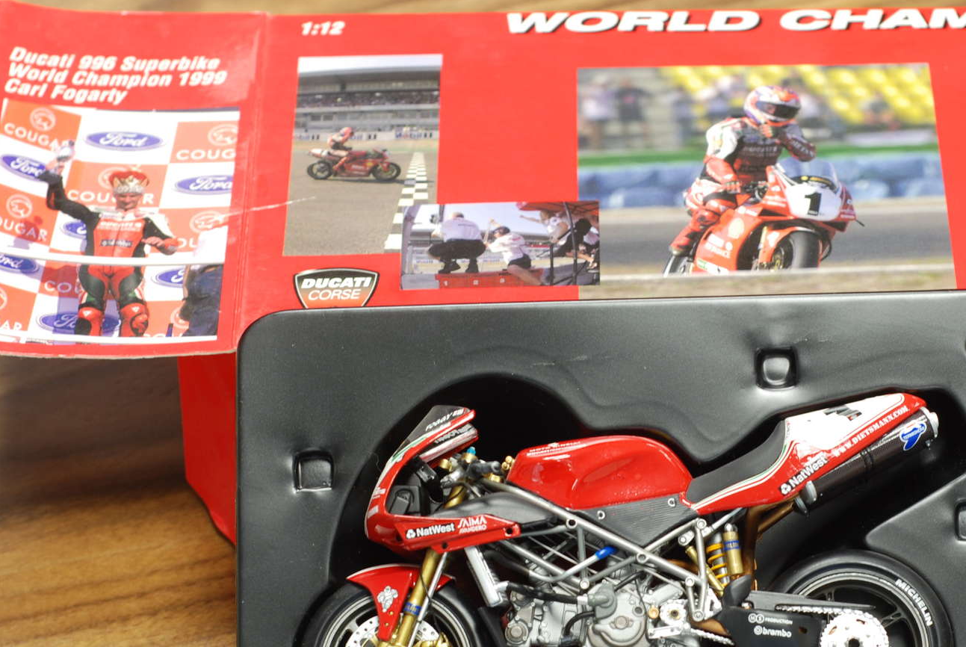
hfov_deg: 17.6
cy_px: 418
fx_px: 3117
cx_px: 625
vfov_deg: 11.8
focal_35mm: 116
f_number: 5.6
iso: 100
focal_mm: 50
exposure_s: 1/4
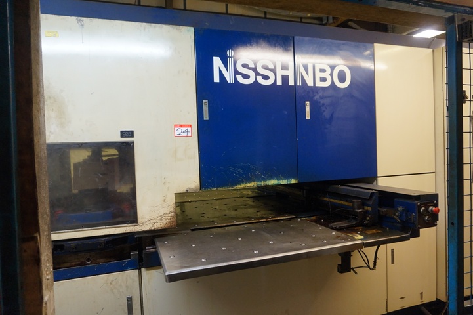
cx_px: 236
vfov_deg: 53.1
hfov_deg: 73.8
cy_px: 158
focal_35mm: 24
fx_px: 315
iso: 1250
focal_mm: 16
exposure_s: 1/160
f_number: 4
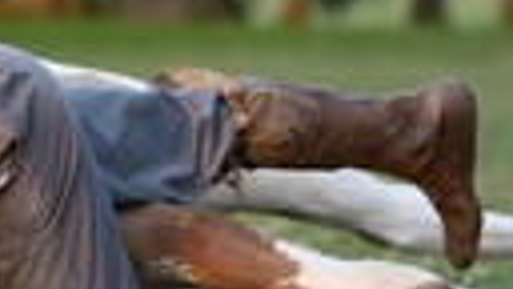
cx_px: -120
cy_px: 116
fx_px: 9345
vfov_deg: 1.8
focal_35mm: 687
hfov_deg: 3.1
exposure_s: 1/125
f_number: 6.3
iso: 800
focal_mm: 200
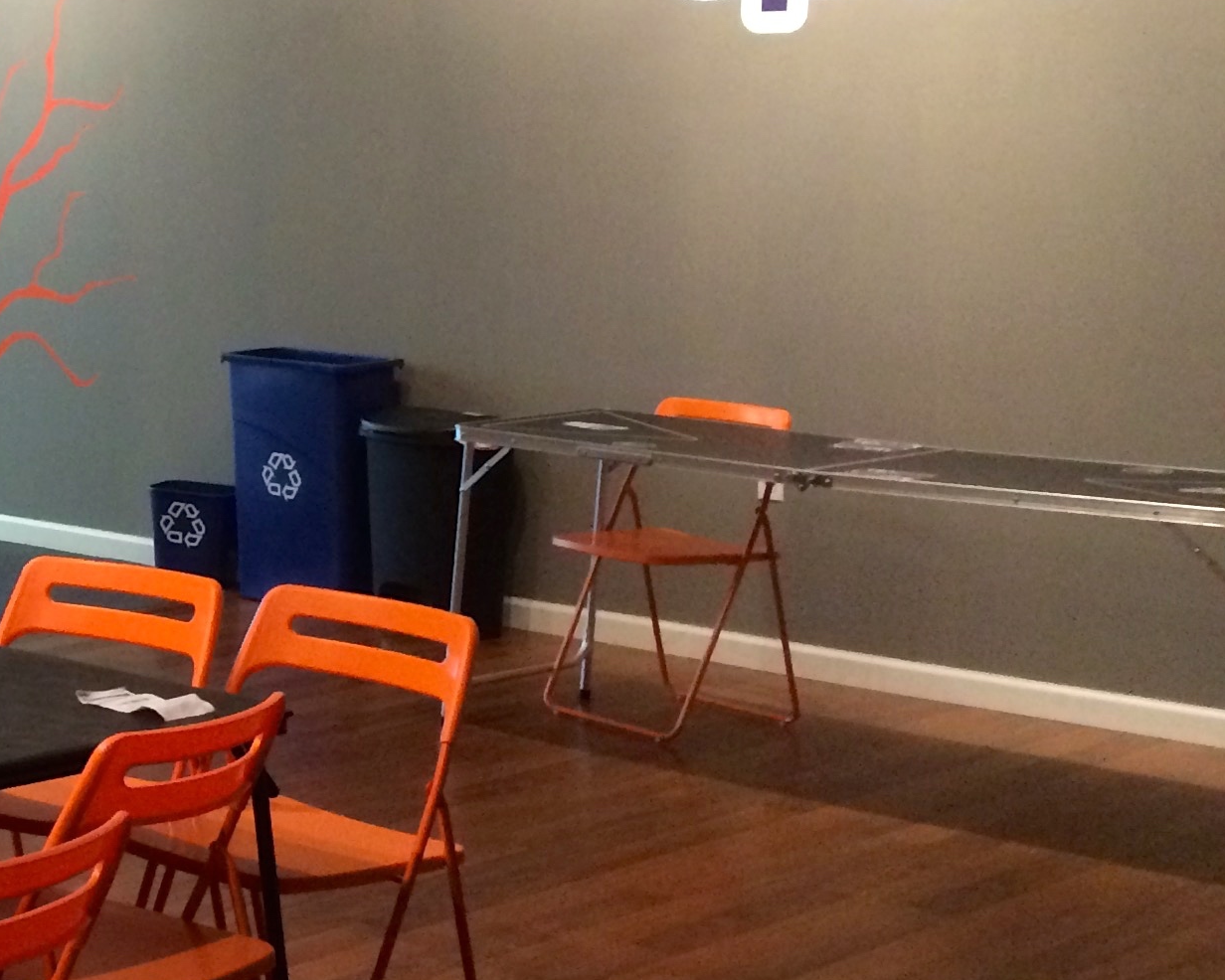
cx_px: -392
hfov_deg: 22.5
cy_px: 347
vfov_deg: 20.4
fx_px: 2720
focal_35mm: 75
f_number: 2.2
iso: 320
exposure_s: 1/30
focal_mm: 4.15
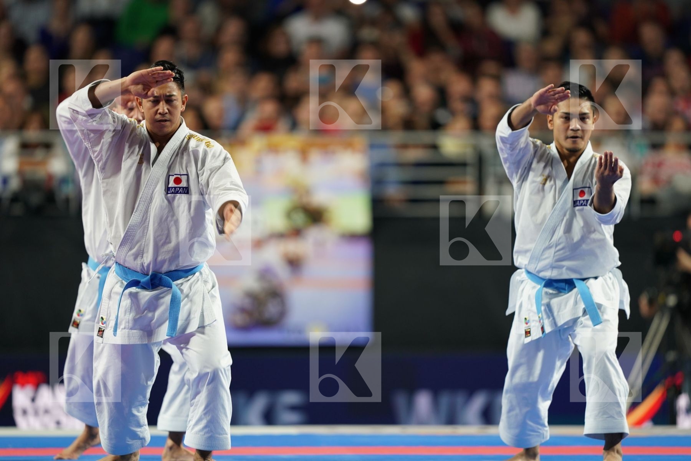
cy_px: 230
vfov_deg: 3.4
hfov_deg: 5.2
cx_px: 346
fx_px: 7677
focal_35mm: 400
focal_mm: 400
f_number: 2.8
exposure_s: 1/320
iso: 800
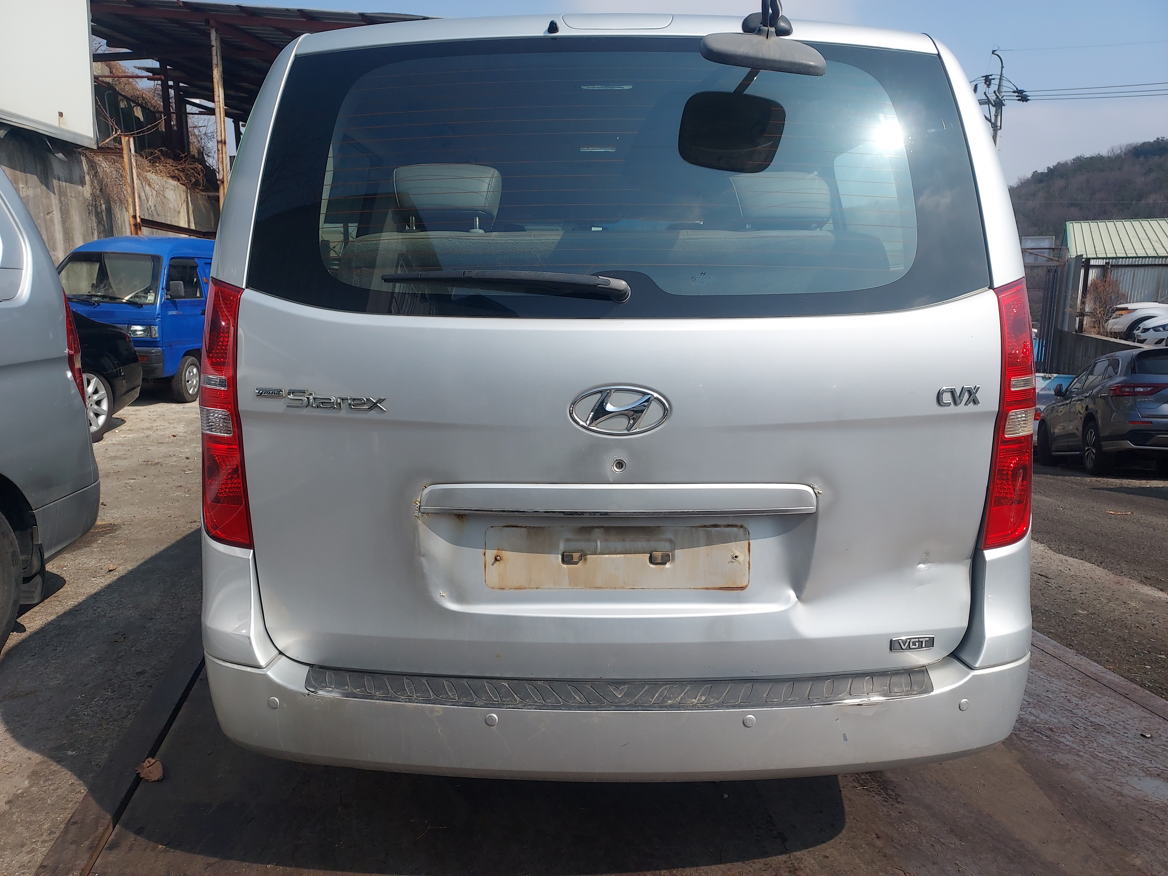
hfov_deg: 71.6
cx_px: 584
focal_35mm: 24
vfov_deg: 56.8
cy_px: 438
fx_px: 810
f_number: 1.8
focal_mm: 4.6
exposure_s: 1/1394
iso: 40
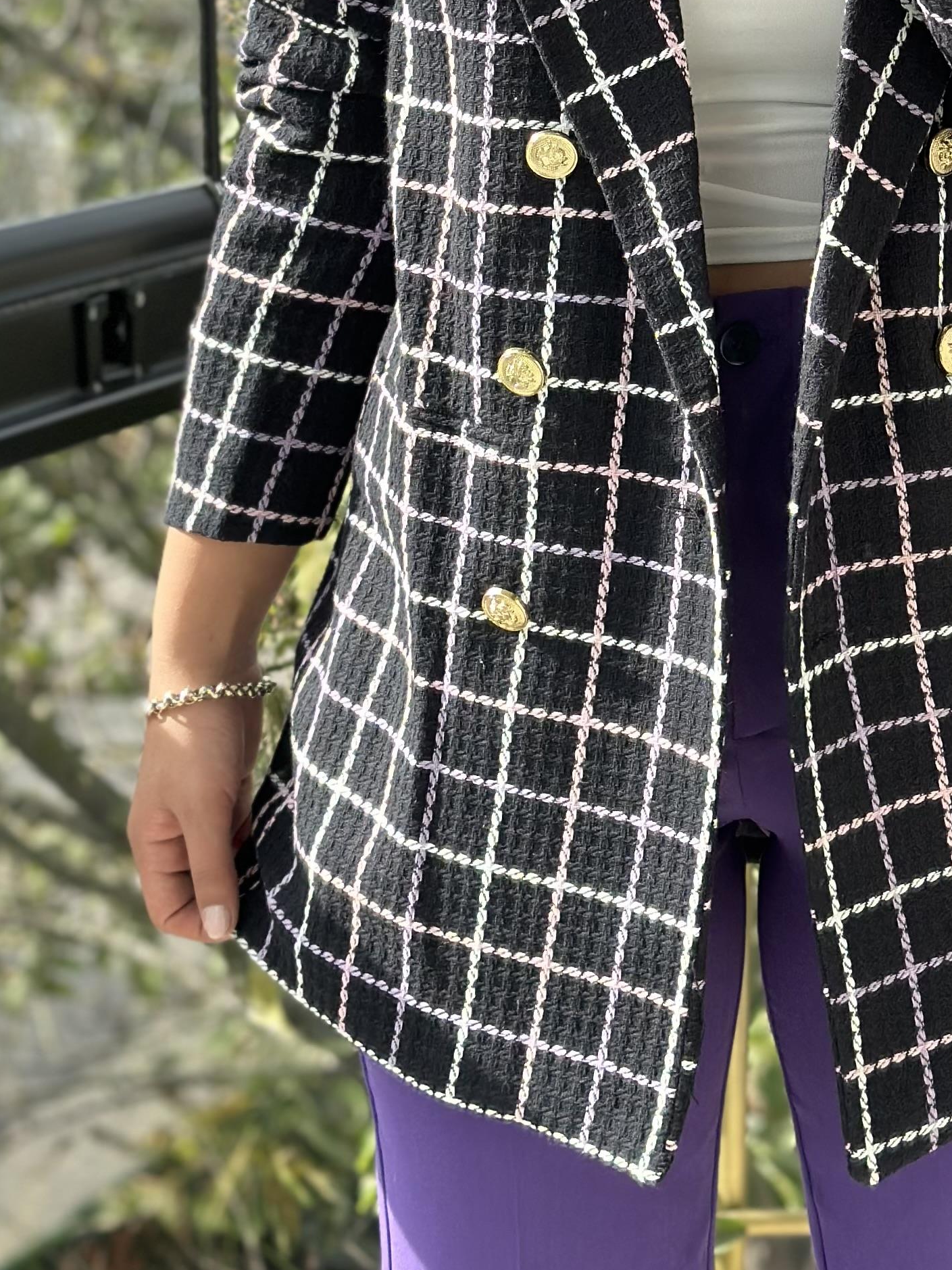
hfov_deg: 14.2
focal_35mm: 103
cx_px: 836
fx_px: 3777
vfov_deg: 18.7
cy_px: 112
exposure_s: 1/368
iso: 80
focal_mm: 6.86
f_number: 1.78
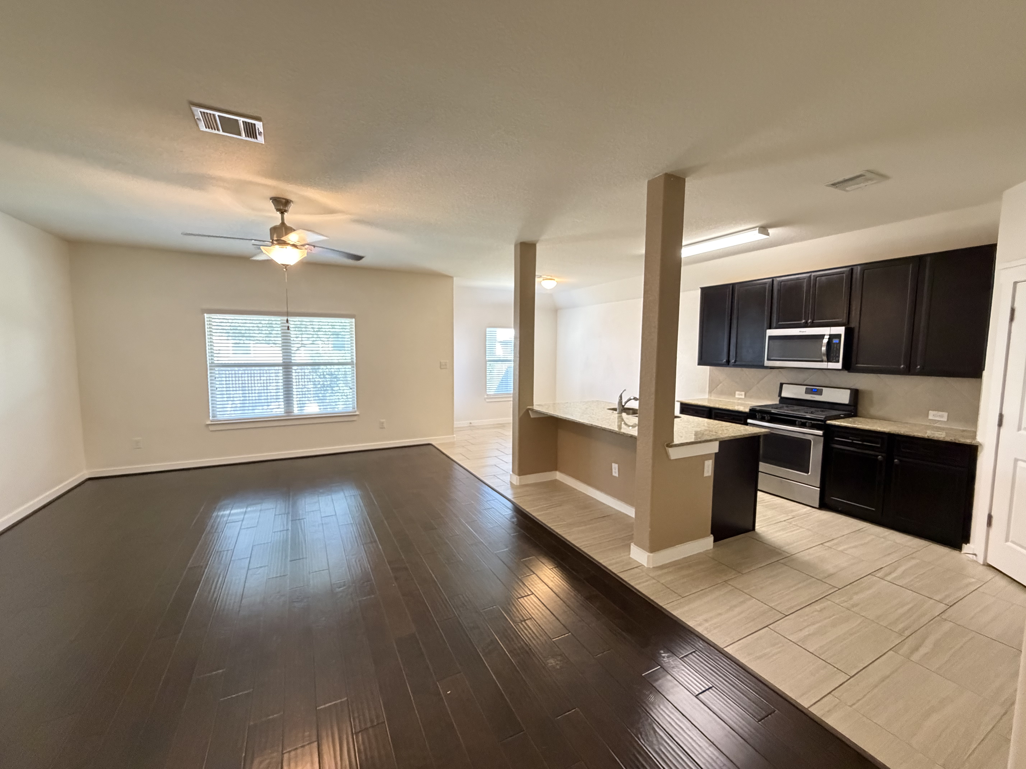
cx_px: 513
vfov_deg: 85.7
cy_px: 384
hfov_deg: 102.1
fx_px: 415
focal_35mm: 14
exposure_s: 1/60
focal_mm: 2.22
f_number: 2.2
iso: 800
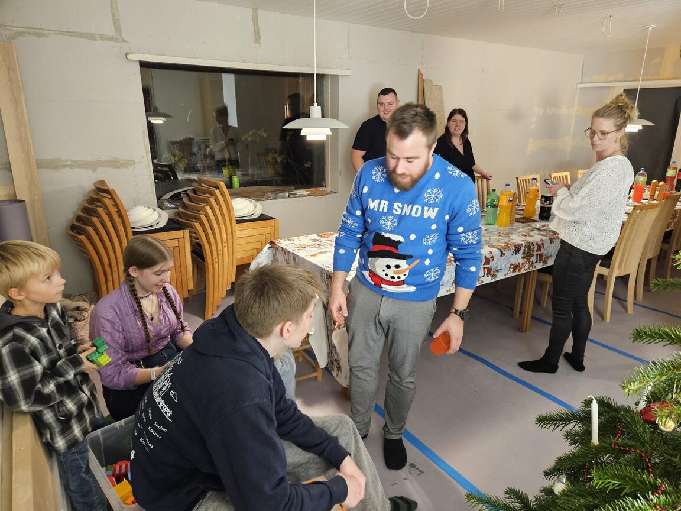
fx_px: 452
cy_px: 256
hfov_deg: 73.9
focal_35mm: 23
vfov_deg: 58.9
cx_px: 340
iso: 640
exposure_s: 1/25
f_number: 1.8
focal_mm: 5.4
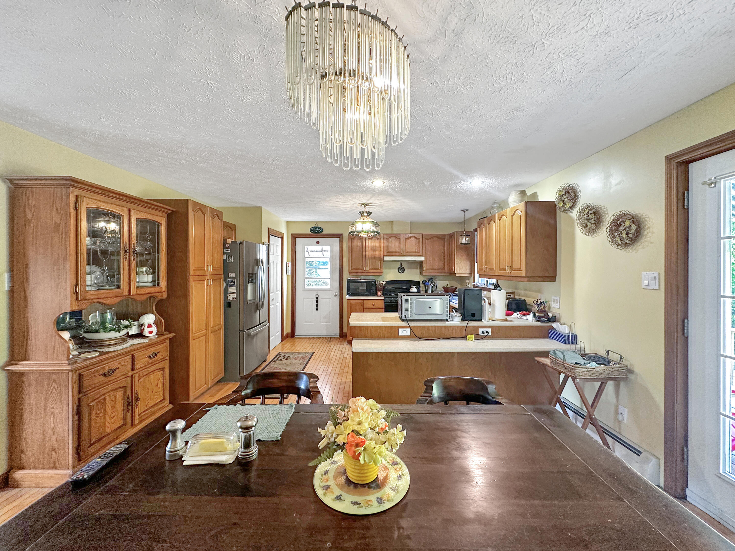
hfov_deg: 102.1
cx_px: 368
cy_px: 276
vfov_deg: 85.7
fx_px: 297
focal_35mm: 14
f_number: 2.2
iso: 250
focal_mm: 2.22
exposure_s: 1/60
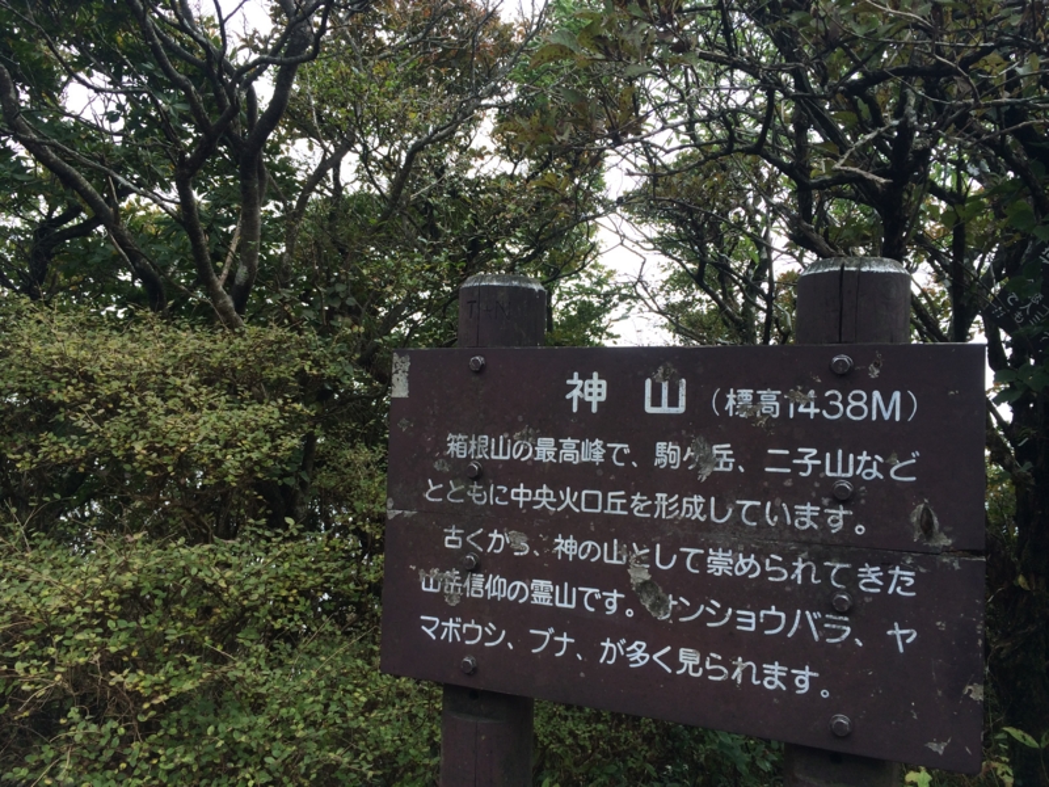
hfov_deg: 60.0
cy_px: 394
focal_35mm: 30
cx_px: 524
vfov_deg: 46.8
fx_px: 909
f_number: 2.2
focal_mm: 4.12
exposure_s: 1/533
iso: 32
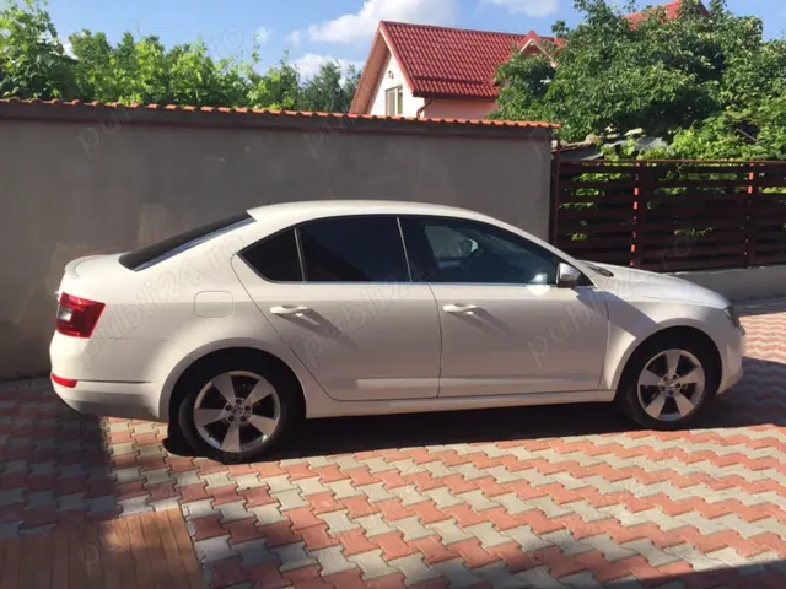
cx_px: 393
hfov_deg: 61.7
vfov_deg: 48.2
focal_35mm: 29
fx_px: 658
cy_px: 294
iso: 32
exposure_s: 1/1464
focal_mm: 4.15
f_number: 2.2
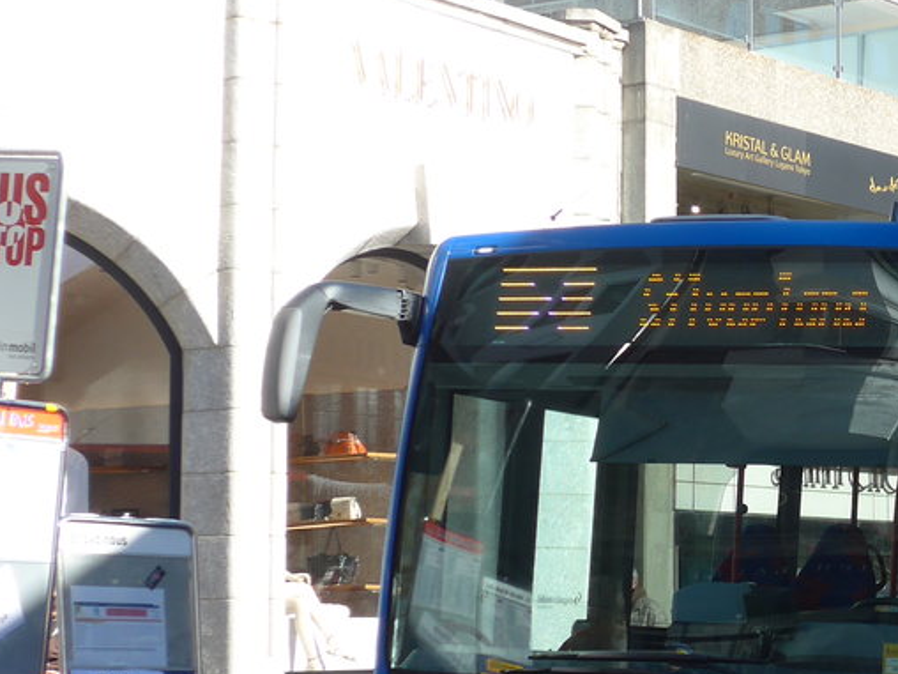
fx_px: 2698
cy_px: 460
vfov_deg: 14.2
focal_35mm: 104
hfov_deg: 18.2
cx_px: 1004
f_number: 2.8
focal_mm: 9
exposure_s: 1/640
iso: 80
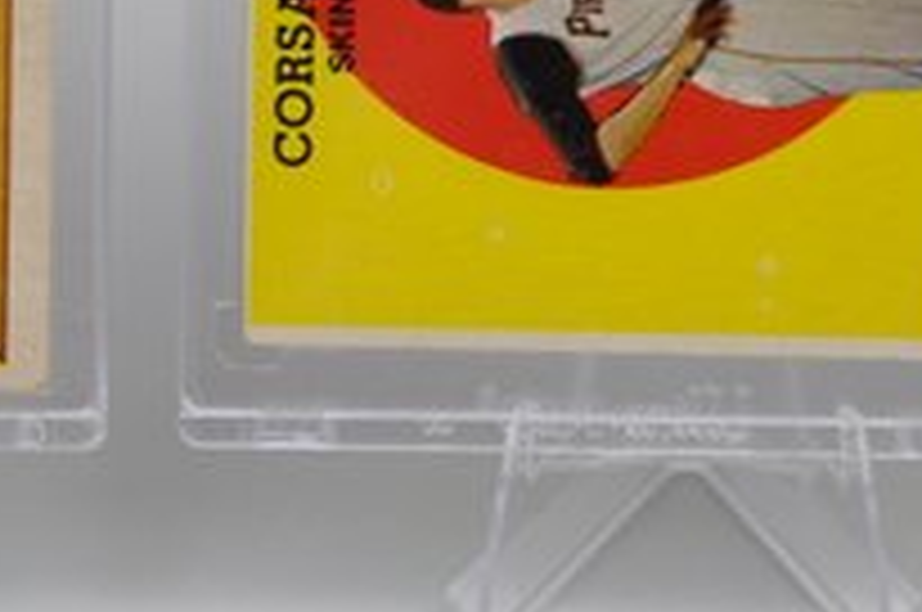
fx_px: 5319
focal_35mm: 208
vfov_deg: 6.5
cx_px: 630
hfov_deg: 9.9
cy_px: -115
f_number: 4.5
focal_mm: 40
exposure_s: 1/80
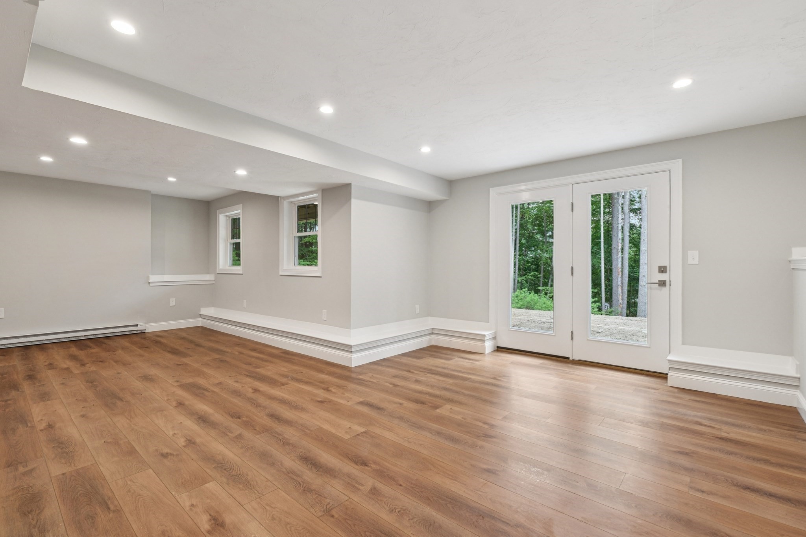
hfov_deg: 100.4
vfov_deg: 77.3
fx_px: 336
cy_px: 268
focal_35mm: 15
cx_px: 403
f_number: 5.6
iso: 320
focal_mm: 10
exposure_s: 1/25
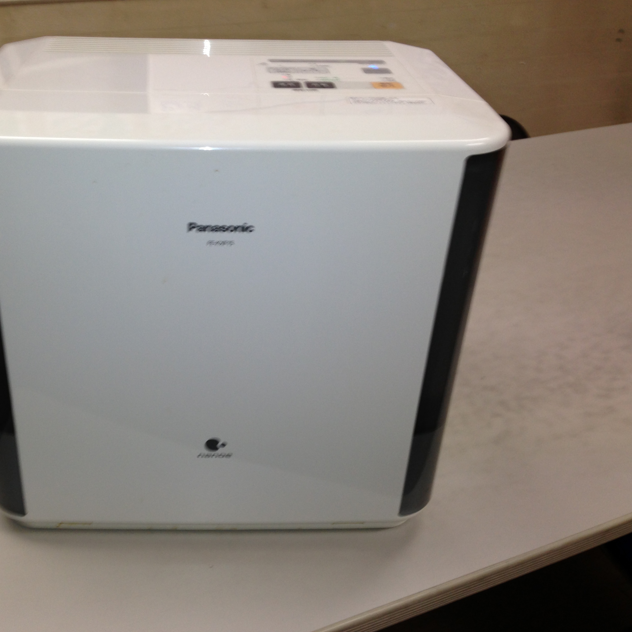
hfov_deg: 42.4
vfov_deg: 42.8
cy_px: 316
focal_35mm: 39
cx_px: 222
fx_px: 806
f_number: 2.4
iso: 50
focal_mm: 4.13
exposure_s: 1/27
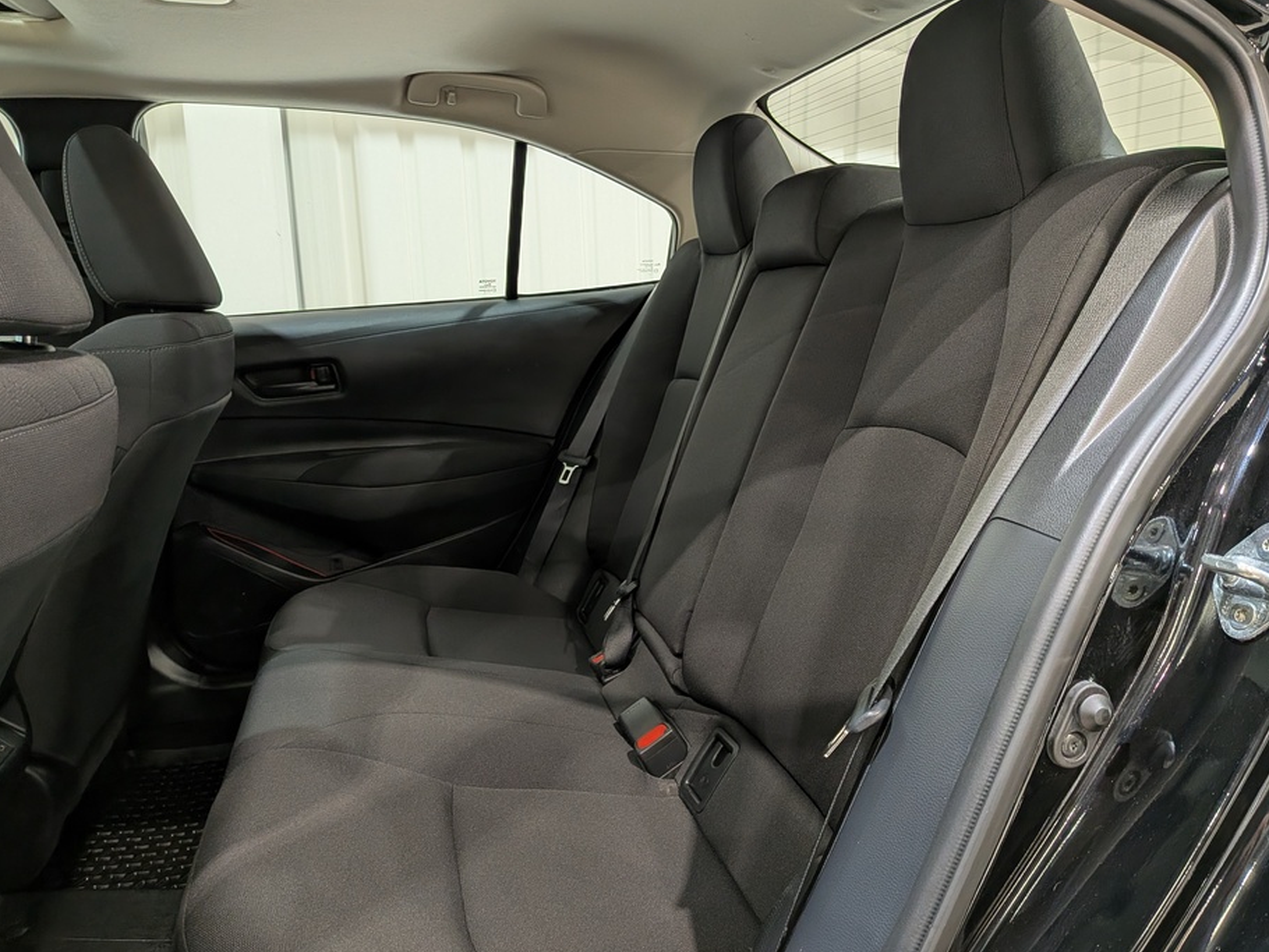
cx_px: 675
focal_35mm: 27
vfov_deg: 51.4
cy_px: 478
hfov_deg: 65.2
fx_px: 990
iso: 116
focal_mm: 4.53
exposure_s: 1/50
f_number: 1.7
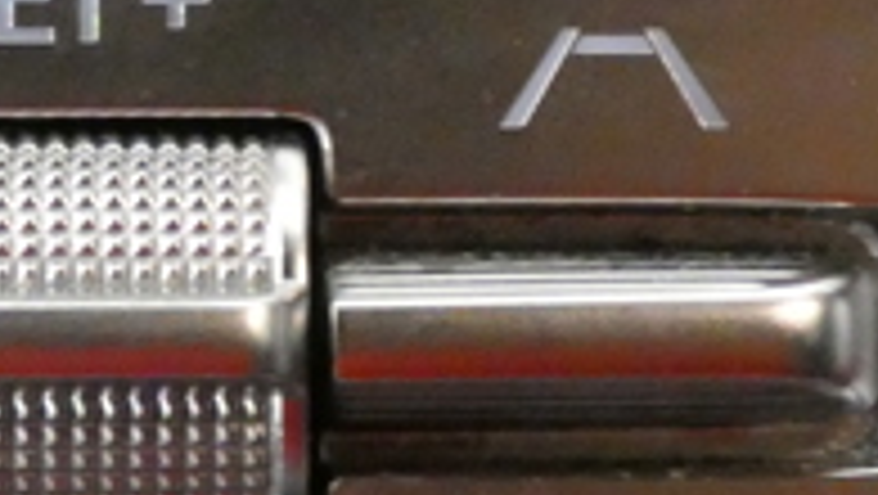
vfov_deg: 3.8
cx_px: 293
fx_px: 7502
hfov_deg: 6.7
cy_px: -72
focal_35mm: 322
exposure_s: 1/25
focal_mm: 12.9
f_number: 4.3
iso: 1600
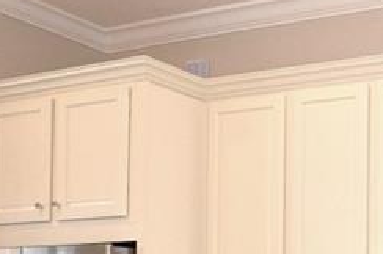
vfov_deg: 20.0
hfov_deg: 24.8
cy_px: 317
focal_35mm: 63
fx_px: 669
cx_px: 570
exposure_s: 1/60
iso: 280
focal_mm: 10
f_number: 4
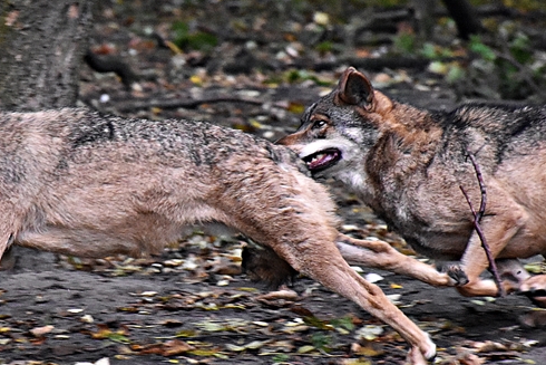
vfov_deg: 3.1
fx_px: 6660
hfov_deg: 4.7
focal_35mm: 439
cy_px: 194
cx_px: 153
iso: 4500
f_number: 5.6
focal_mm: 140
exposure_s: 1/500
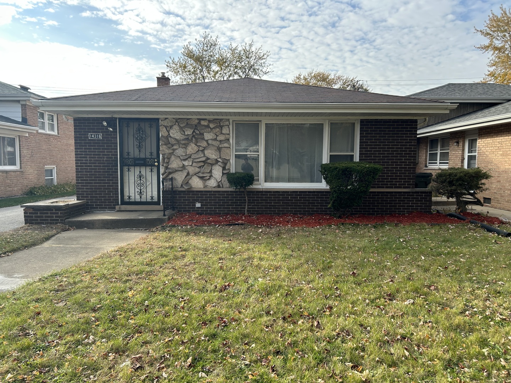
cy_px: 192
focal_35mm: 26
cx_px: 256
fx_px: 384
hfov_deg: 67.3
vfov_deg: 53.1
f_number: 1.5
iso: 50
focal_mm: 5.7
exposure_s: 1/1038
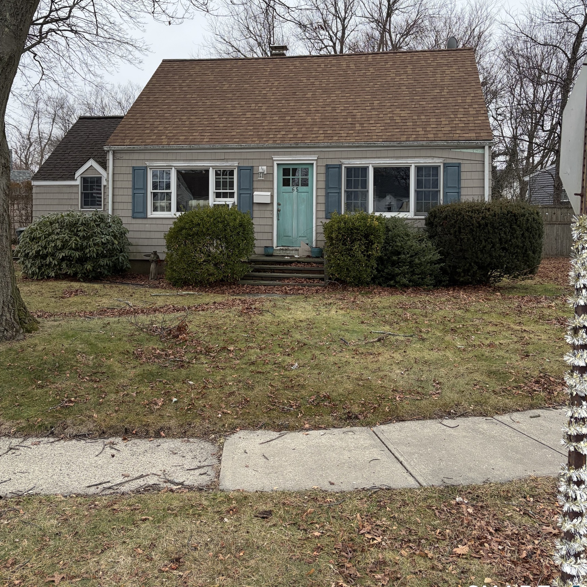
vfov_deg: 51.9
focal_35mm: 31
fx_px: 595
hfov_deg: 52.5
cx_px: 290
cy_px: 212
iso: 125
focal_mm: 5.96
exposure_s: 1/122
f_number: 1.6
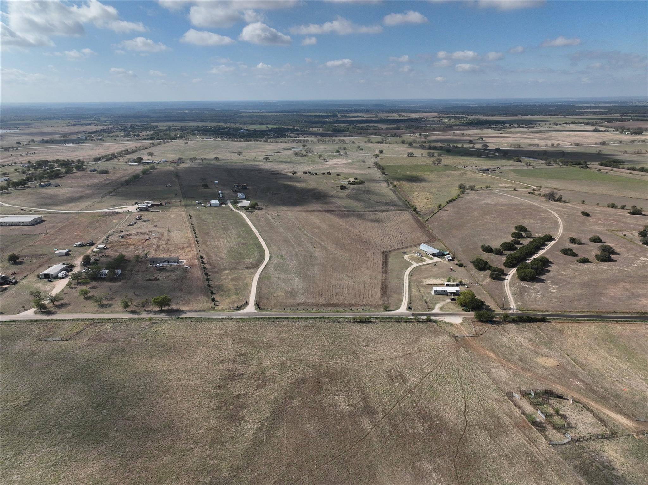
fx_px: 449
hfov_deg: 71.6
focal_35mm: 24
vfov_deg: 56.8
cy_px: 242
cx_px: 324
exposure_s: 1/2000
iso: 110
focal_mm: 12.29
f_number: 4.5
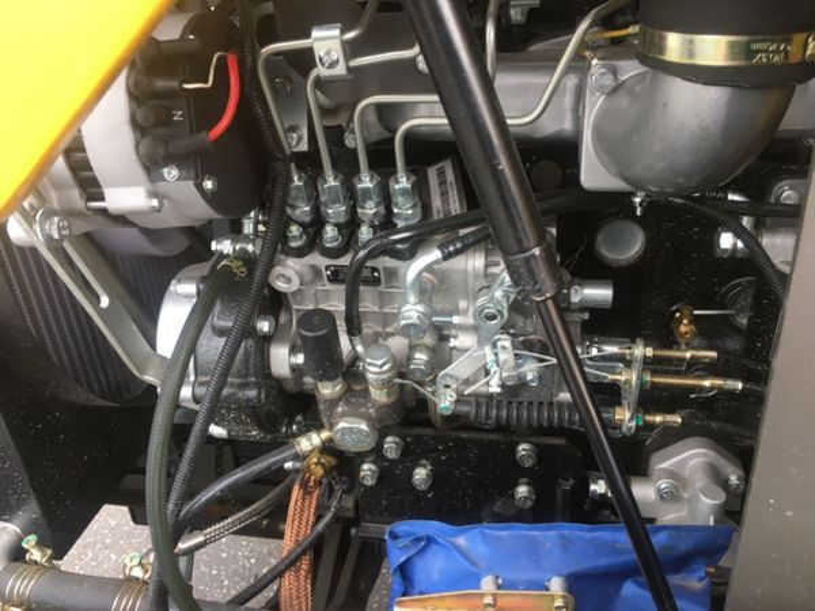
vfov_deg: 48.2
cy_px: 306
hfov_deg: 61.7
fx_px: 683
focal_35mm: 29
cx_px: 408
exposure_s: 1/33
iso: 25
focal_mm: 4.15
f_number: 2.2
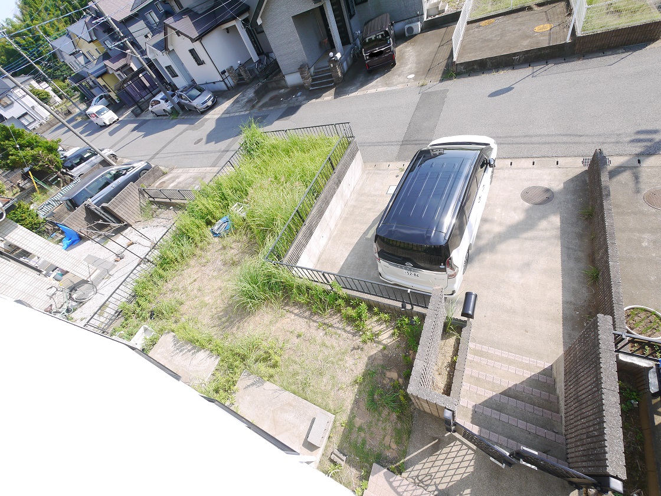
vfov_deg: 85.7
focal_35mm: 14
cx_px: 330
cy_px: 248
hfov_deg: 102.1
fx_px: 267
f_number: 6.3
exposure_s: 1/250
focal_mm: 7
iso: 160
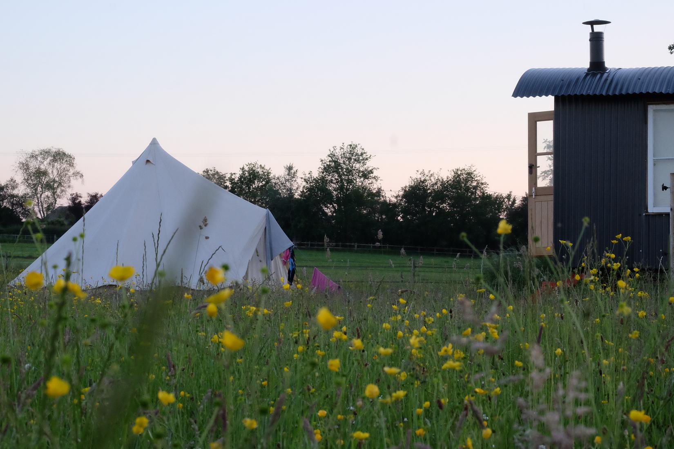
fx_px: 1554
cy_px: 224
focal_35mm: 83
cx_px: 337
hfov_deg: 24.5
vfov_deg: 16.5
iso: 3200
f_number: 14
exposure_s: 1/125
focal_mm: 55
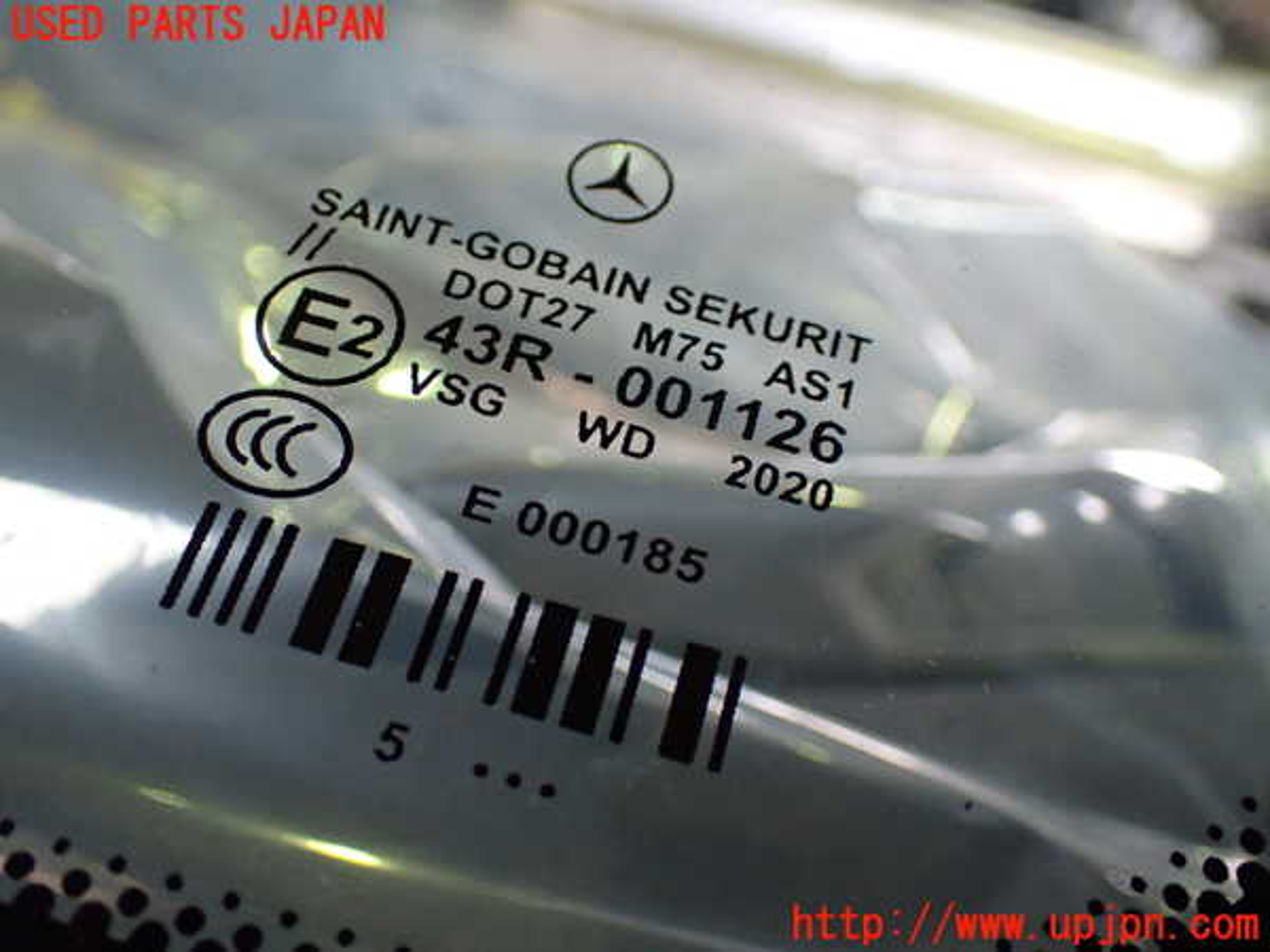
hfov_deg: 45.8
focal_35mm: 41
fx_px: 1504
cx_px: 635
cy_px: 476
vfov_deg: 35.1
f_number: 2.8
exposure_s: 1/80
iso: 800
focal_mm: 7.31
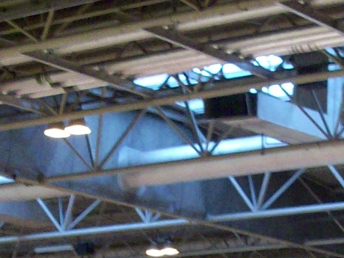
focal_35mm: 157
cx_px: 309
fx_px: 1561
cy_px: 409
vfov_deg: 9.2
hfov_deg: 12.5
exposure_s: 1/18.1
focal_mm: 5.7
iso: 160
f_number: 2.8
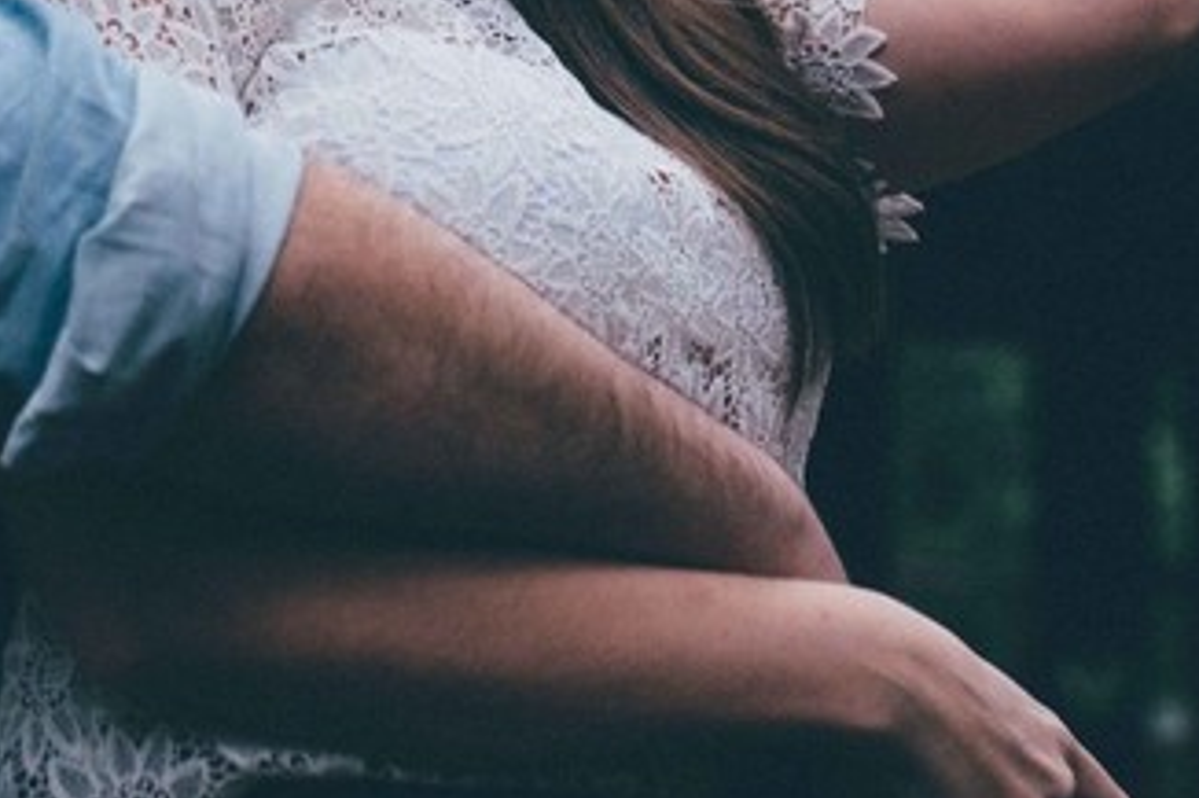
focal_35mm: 129
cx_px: 228
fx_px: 4294
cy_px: -541
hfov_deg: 15.8
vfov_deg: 10.1
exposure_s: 1/640
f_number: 2.2
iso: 1000
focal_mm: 35
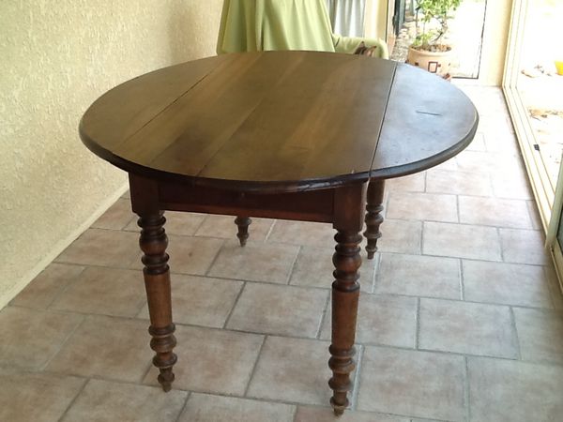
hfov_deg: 42.9
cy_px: 211
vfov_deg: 32.9
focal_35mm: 44
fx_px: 716
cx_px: 282
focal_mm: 2.03
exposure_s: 1/273
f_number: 2.4
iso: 40
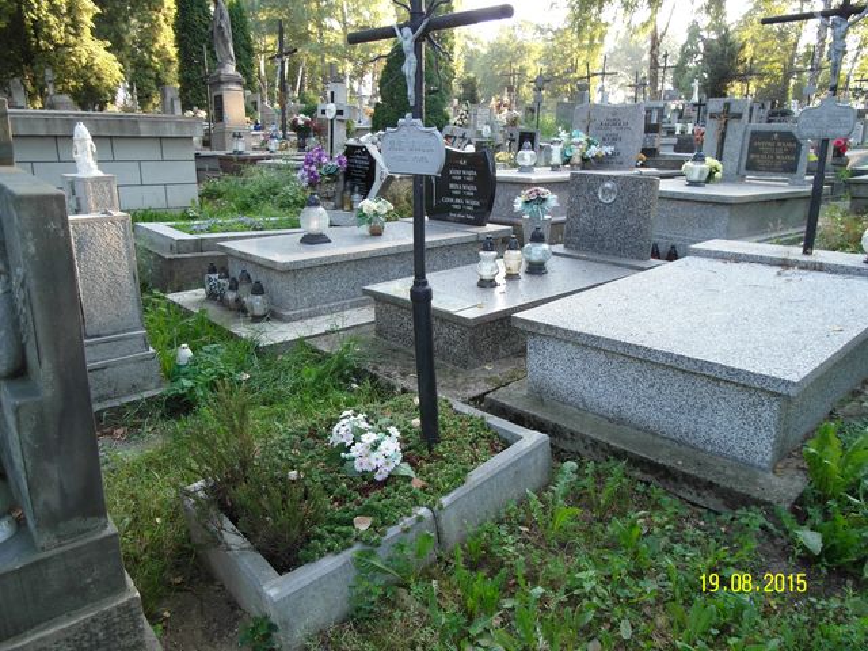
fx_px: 602
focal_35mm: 24
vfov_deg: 56.8
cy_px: 326
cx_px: 434
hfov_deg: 71.6
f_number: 2.5
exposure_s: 1/45
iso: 100
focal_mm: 5.2
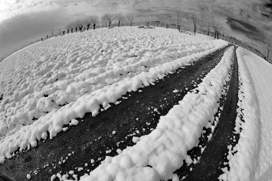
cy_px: 90
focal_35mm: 16
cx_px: 136
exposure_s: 1/250
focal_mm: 16
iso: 200
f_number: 16
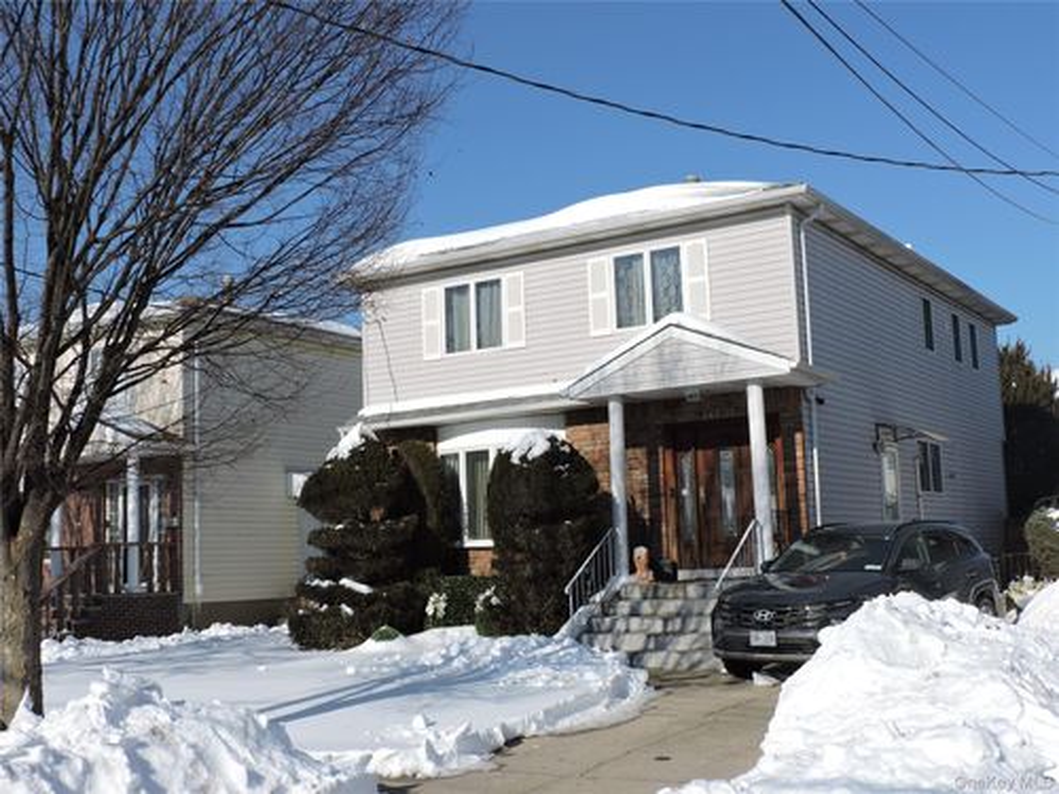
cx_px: 530
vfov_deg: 33.6
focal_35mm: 43
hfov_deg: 43.9
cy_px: 397
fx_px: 1315
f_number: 4.3
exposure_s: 1/1250
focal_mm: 7.7
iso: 100
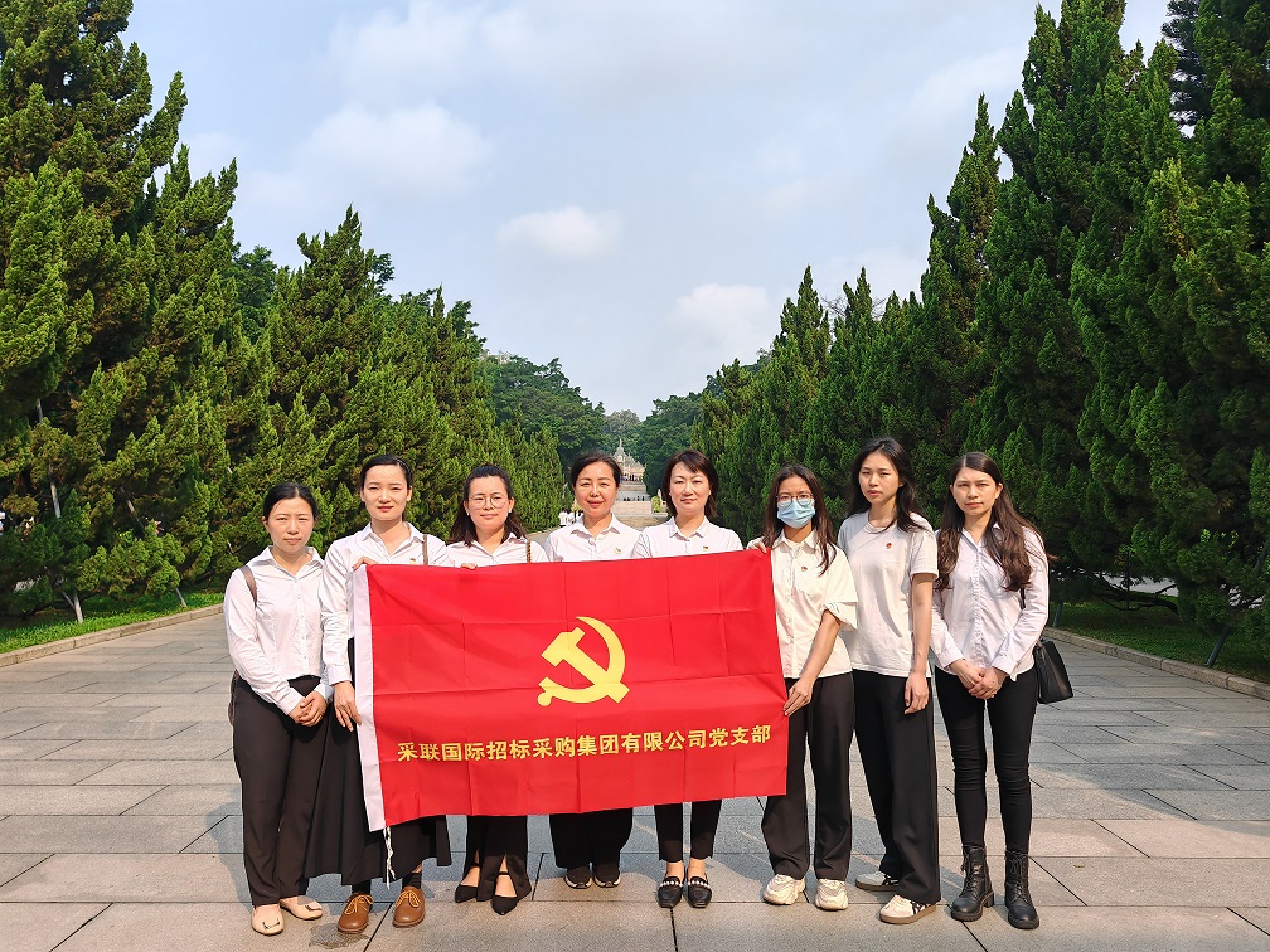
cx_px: 635
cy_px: 476
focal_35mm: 27
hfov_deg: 65.3
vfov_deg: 51.4
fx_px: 991
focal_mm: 7.62
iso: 50
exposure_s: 1/1800
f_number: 1.6
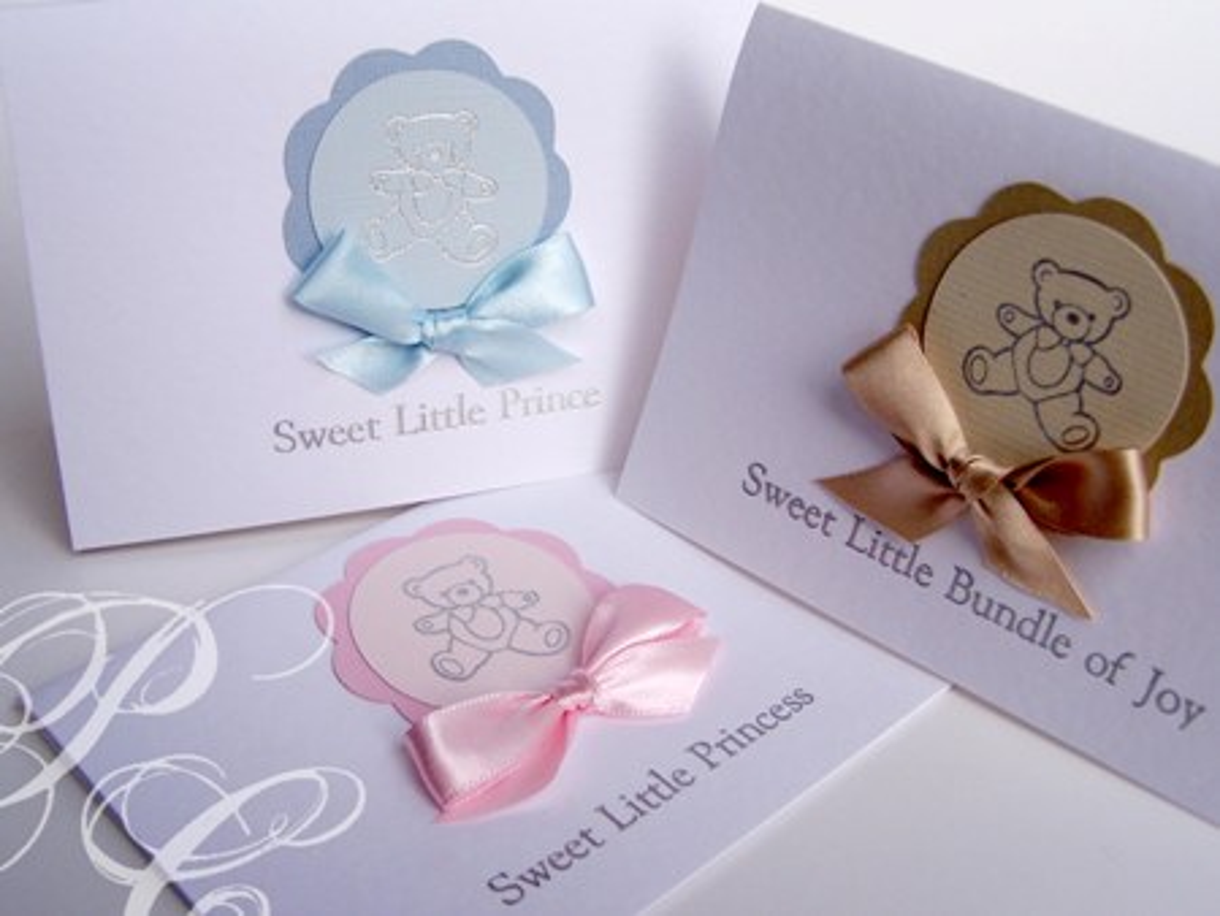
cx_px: 610
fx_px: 1693
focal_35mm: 48
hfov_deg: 39.6
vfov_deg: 30.3
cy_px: 458
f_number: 3
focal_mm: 8
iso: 80
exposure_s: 1/320
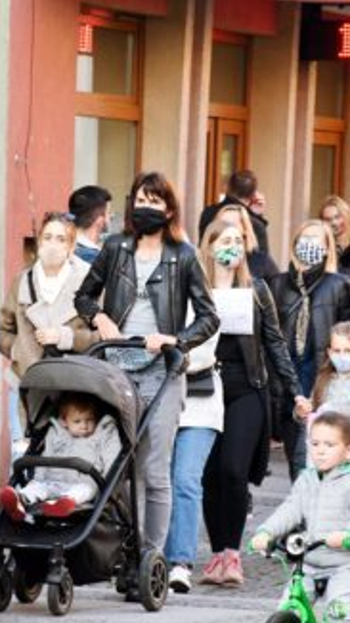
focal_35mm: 332
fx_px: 5486
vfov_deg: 6.5
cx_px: 146
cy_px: 312
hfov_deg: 3.7
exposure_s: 1/160
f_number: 5.6
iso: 640
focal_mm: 140
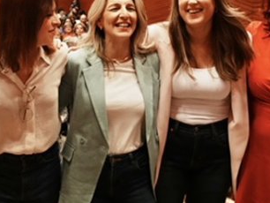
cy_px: 62
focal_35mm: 52
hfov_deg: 35.8
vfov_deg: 27.8
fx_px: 406
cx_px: 61
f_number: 4
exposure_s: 1/250
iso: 6400
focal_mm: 24
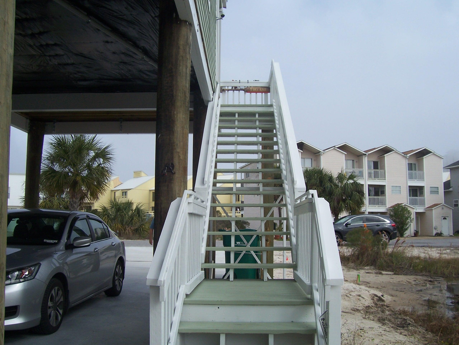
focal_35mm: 34
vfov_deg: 41.8
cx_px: 230
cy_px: 172
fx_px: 451
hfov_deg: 54.0
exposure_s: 1/500
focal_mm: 5.6
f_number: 5.6
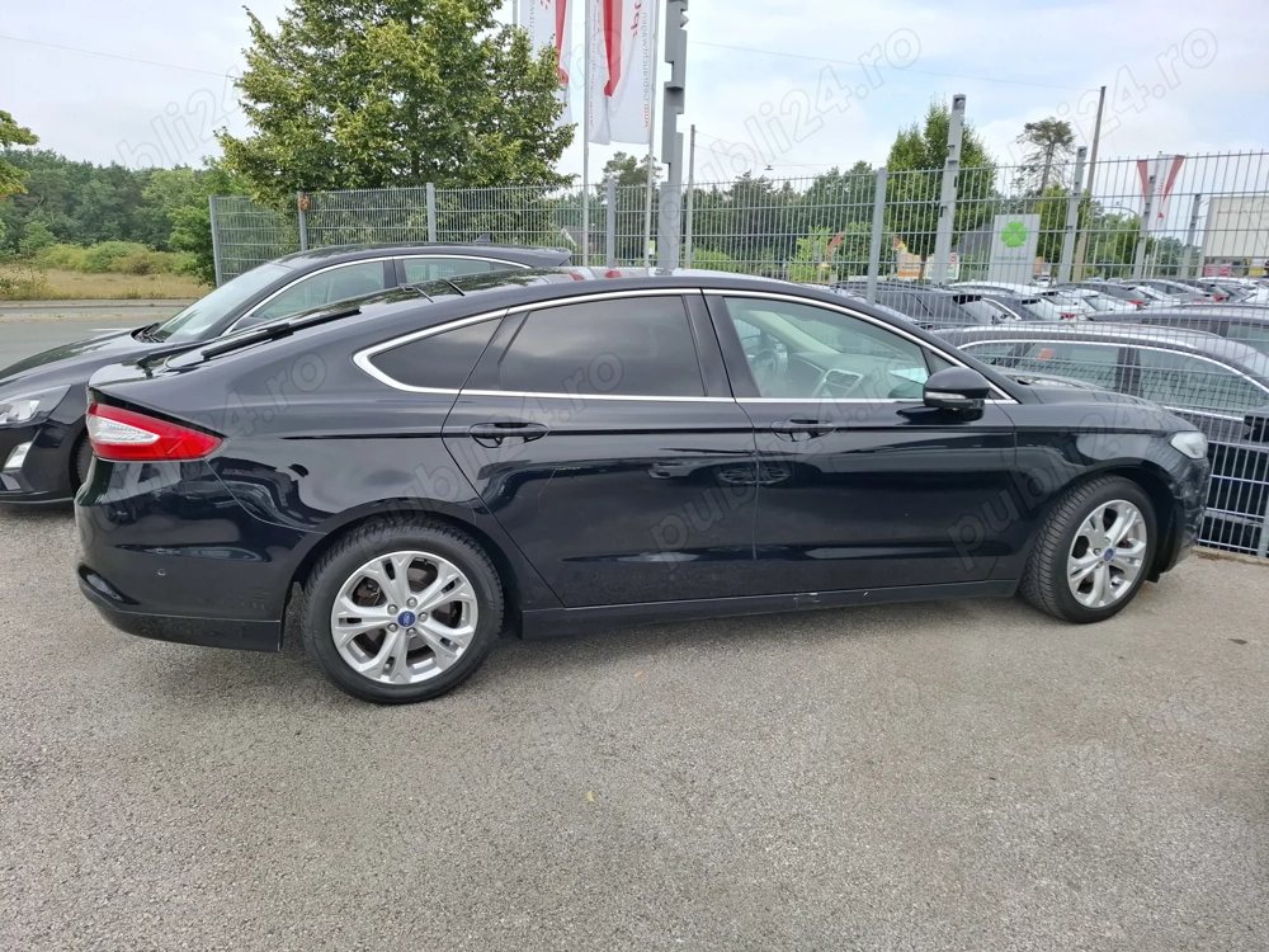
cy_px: 476
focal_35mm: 23
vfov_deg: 58.9
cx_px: 634
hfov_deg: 73.9
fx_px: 843
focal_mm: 5.54
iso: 50
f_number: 1.8
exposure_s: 1/1188
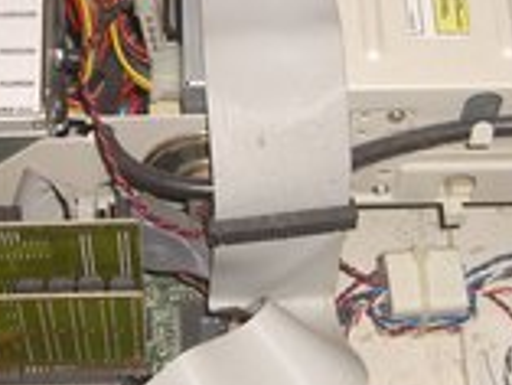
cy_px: 196
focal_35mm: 97
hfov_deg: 20.2
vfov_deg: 15.3
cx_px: 183
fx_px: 1436
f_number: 2.8
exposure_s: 1/60
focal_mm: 7.9
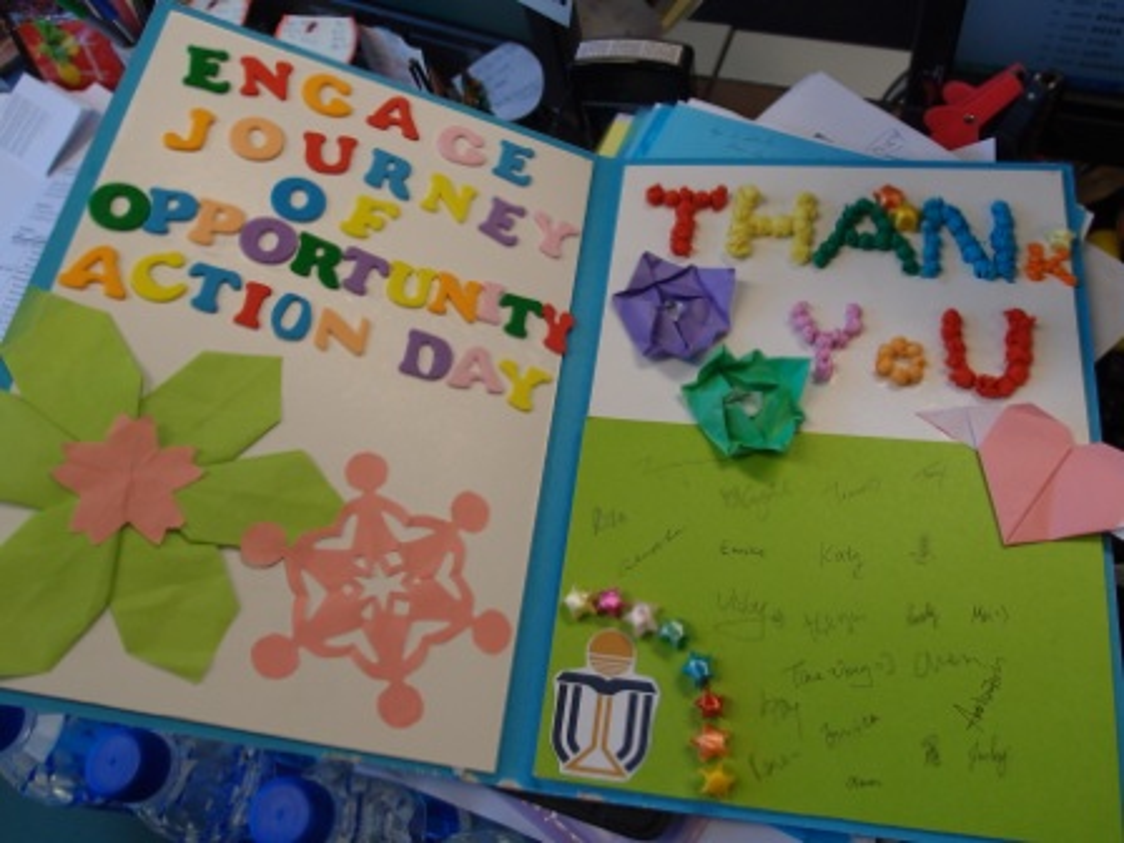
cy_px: 422
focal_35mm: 28
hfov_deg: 63.4
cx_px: 562
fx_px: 909
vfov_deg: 49.7
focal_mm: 6
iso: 100
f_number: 2.5
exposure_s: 1/80
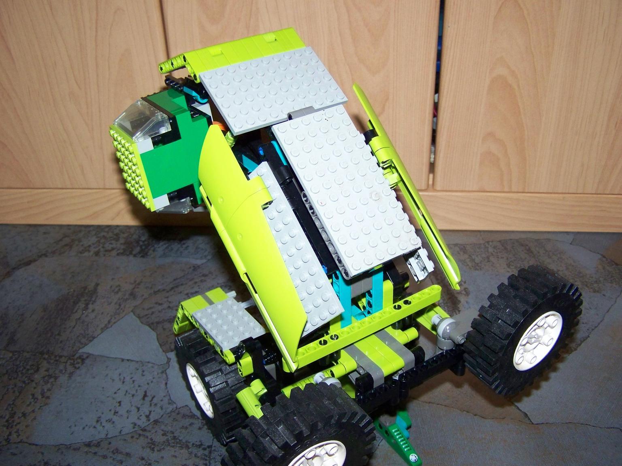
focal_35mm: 38
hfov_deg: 49.0
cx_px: 311
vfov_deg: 37.7
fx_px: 683
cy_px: 233
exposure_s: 1/30
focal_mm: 6.3
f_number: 2.8
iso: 200
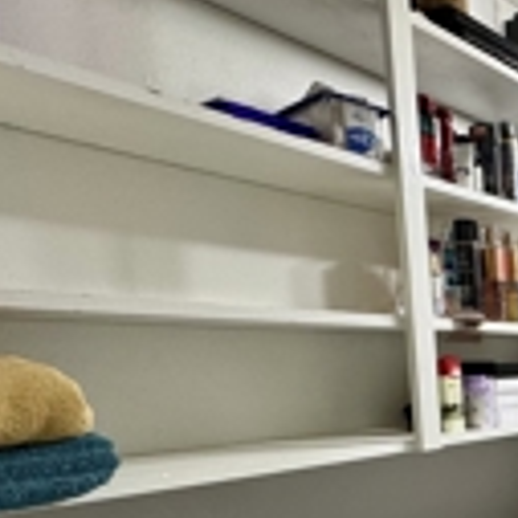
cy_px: 469
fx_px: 660
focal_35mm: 39
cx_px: 730
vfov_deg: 39.6
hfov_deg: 30.1
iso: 160
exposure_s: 1/60
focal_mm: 2.22
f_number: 2.2
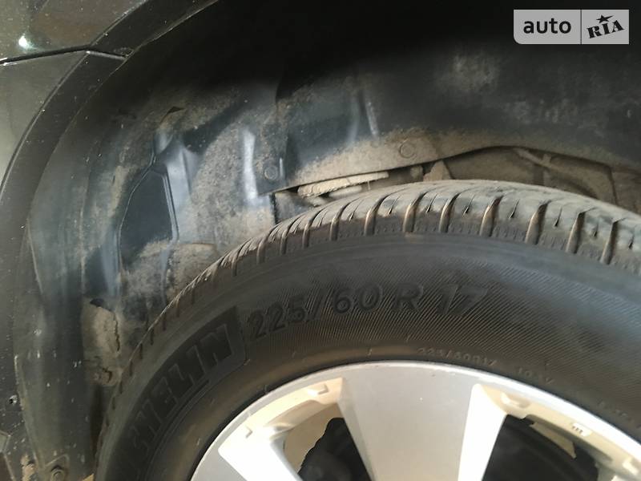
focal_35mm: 29
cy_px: 240
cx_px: 320
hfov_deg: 61.7
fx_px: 537
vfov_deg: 48.2
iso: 200
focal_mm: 4.2
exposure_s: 1/33
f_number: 2.2
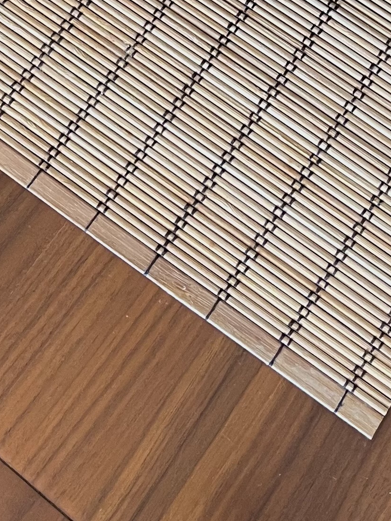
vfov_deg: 18.5
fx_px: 1430
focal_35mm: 95
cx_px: 288
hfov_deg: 15.5
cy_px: -243
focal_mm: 5.1
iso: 125
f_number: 1.6
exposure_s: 1/79
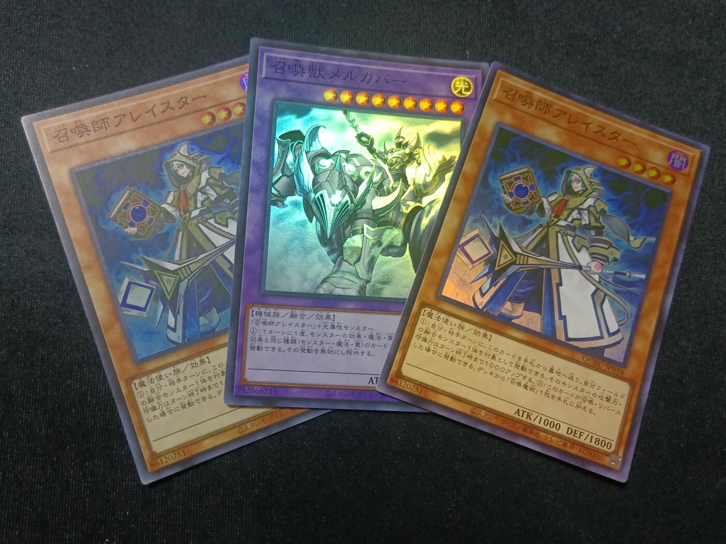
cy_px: 272
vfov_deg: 45.4
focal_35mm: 31
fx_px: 650
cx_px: 363
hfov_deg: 58.4
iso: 939
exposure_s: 1/33.3
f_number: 1.8
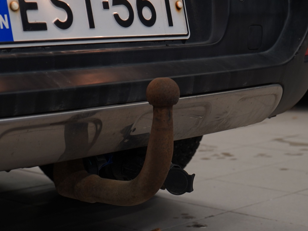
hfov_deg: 21.1
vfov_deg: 15.9
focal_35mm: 93
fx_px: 828
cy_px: 136
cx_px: 139
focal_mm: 46
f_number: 5.6
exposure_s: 1/20
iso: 500
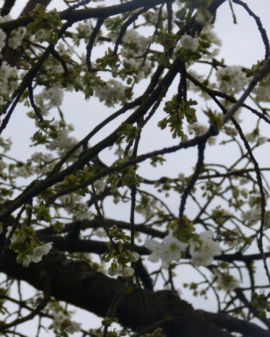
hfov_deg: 7.5
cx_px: 134
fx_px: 2069
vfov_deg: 9.3
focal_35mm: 207
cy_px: 167
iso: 100
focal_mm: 27.9
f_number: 4
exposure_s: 1/640
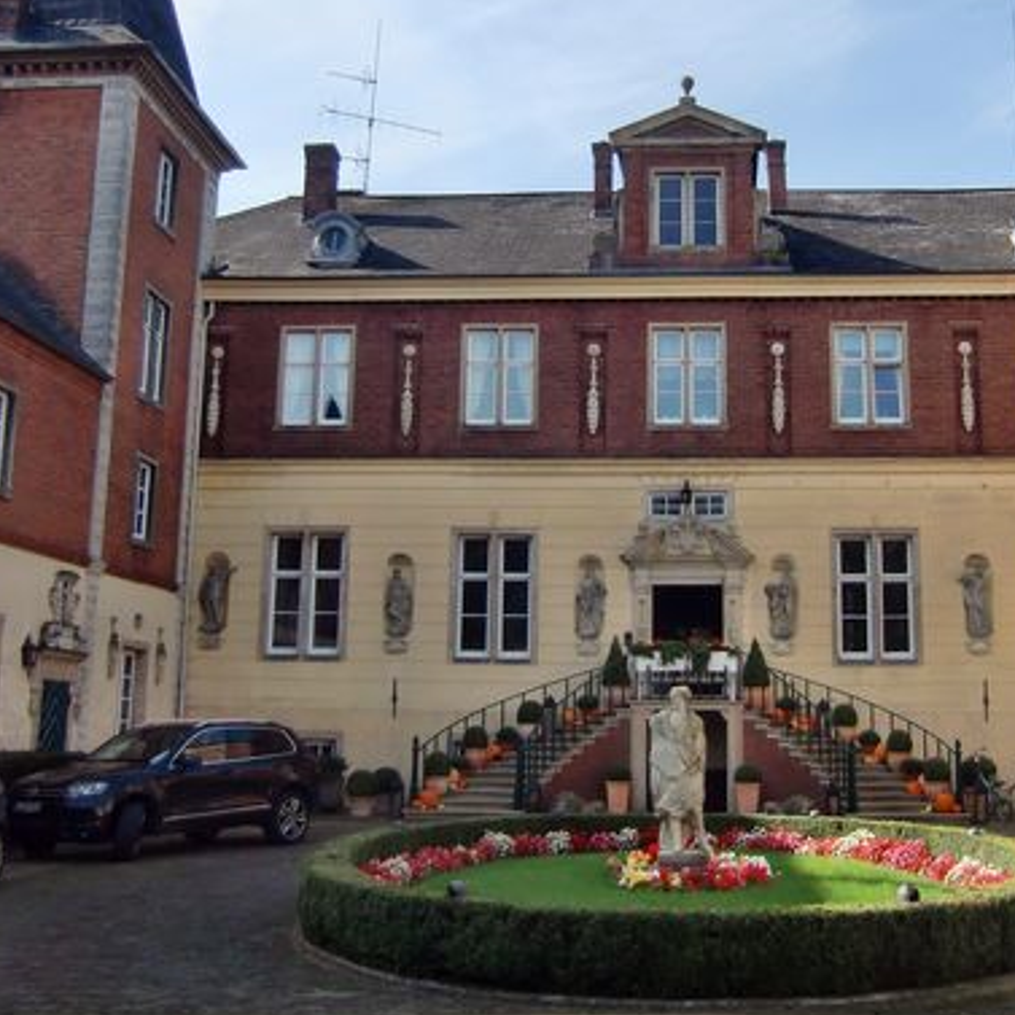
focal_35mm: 45
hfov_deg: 37.4
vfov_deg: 37.2
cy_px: 353
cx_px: 617
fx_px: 1493
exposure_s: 1/640
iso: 64
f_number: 3.2
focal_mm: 4.3
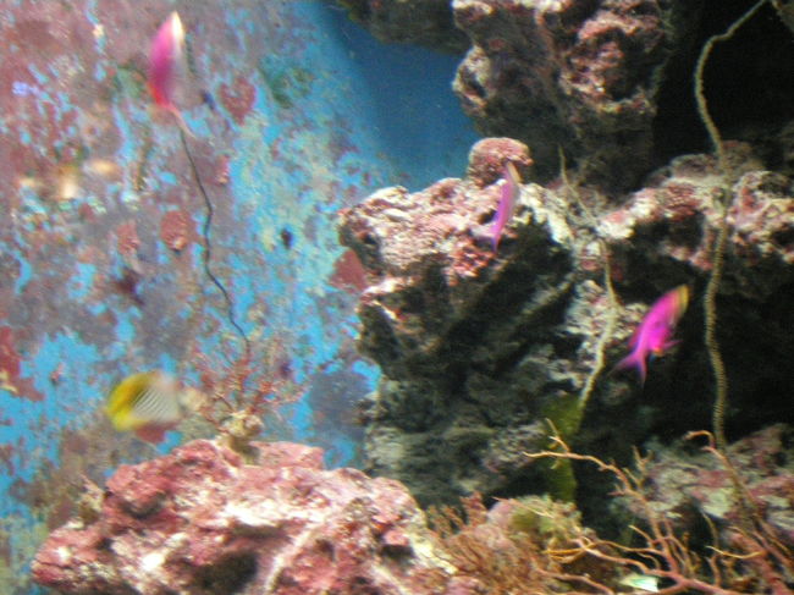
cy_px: 298
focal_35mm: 36
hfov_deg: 51.4
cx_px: 397
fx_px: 825
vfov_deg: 39.6
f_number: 3.1
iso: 800
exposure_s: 1/4
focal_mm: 6.3
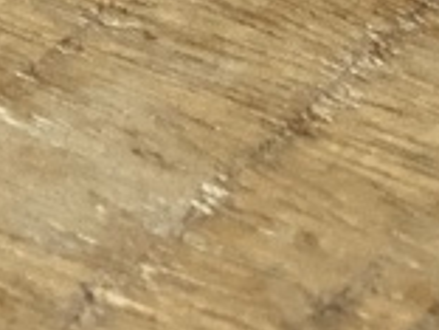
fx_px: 4502
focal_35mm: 355
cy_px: -364
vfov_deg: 4.1
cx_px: -46
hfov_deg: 5.6
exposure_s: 1/40
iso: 400
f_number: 2
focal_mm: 6
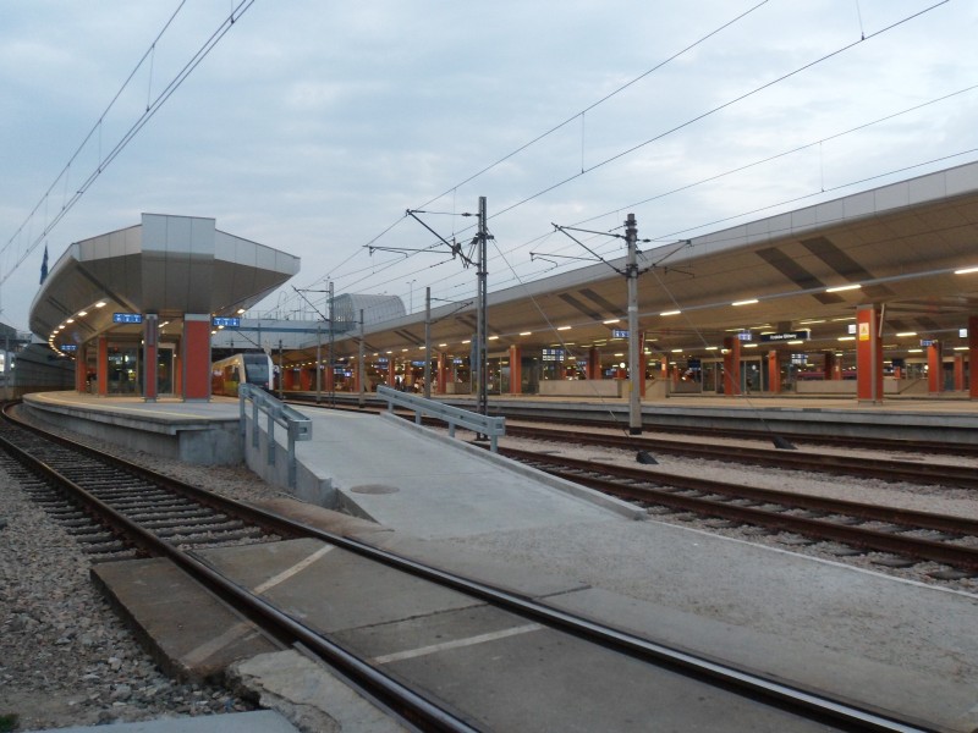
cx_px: 489
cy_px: 366
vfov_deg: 51.4
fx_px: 763
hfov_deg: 65.3
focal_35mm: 27
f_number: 3.3
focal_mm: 4.9
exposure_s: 1/30
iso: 200
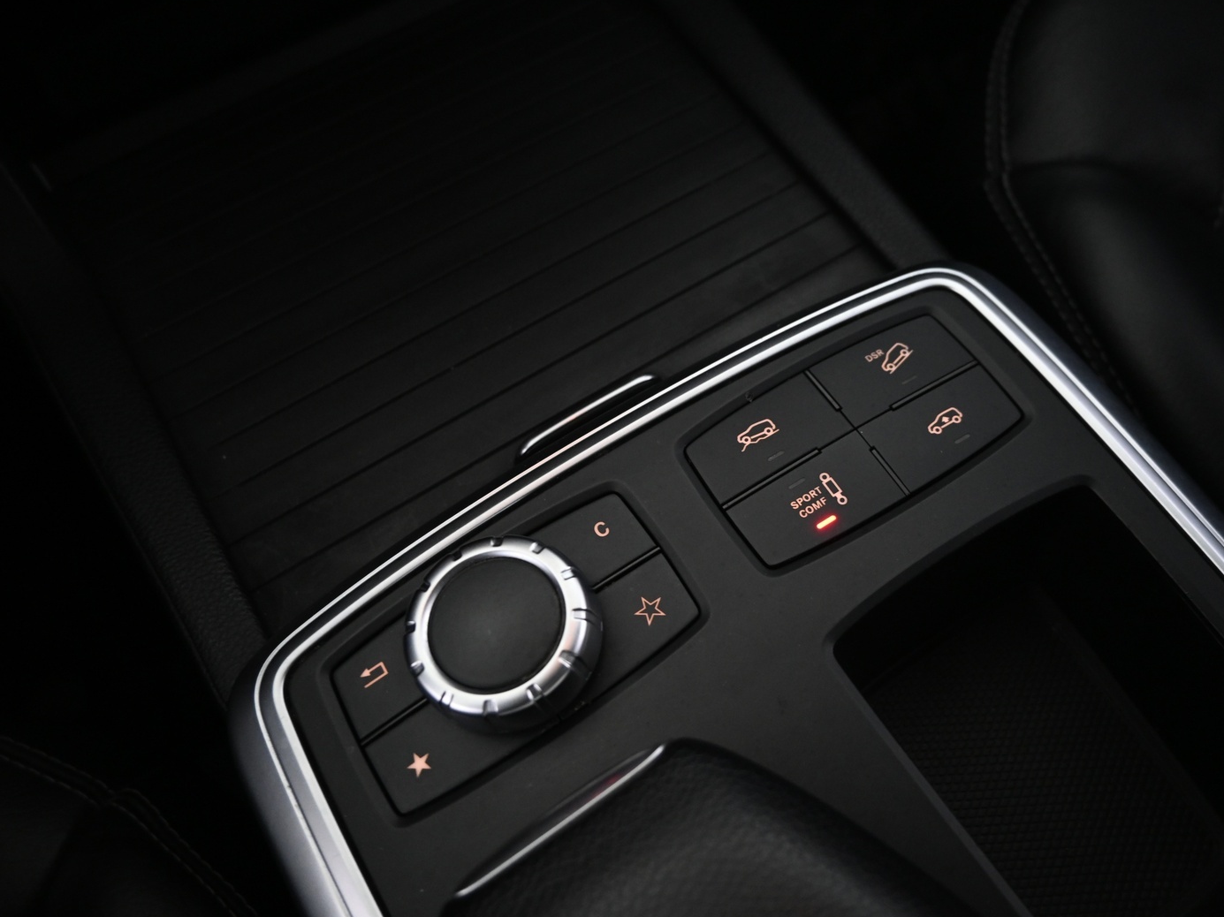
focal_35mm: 27
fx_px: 954
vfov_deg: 51.3
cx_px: 709
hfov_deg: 65.0
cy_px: 467
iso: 1600
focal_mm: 16
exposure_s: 1/13
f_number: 3.5
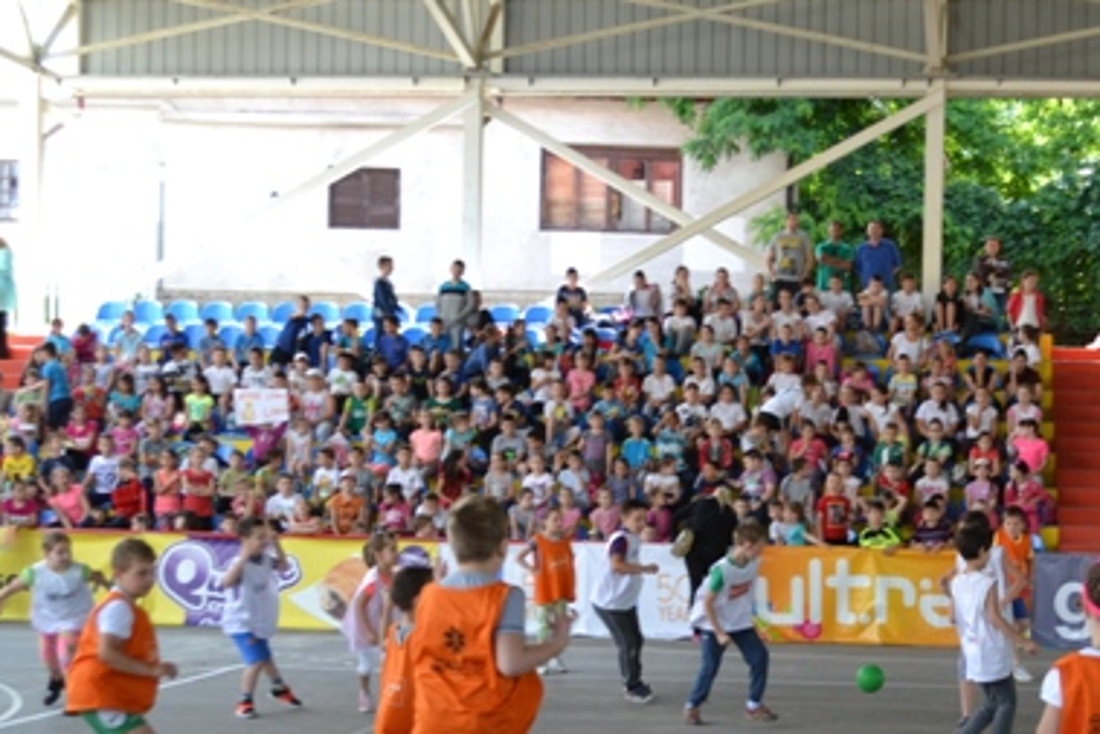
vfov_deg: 17.8
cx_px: 728
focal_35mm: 76
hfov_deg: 26.5
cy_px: 608
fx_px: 2323
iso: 400
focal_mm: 30
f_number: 5.6
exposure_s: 1/125
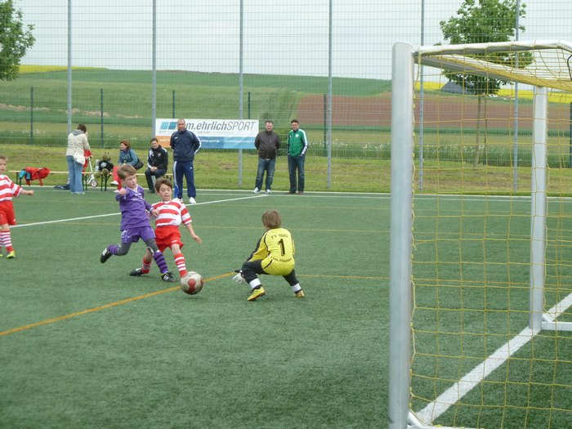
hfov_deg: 18.9
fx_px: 1719
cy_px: 214
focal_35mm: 104
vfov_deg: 14.2
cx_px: 286
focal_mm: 17
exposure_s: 1/320
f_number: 4.3
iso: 160
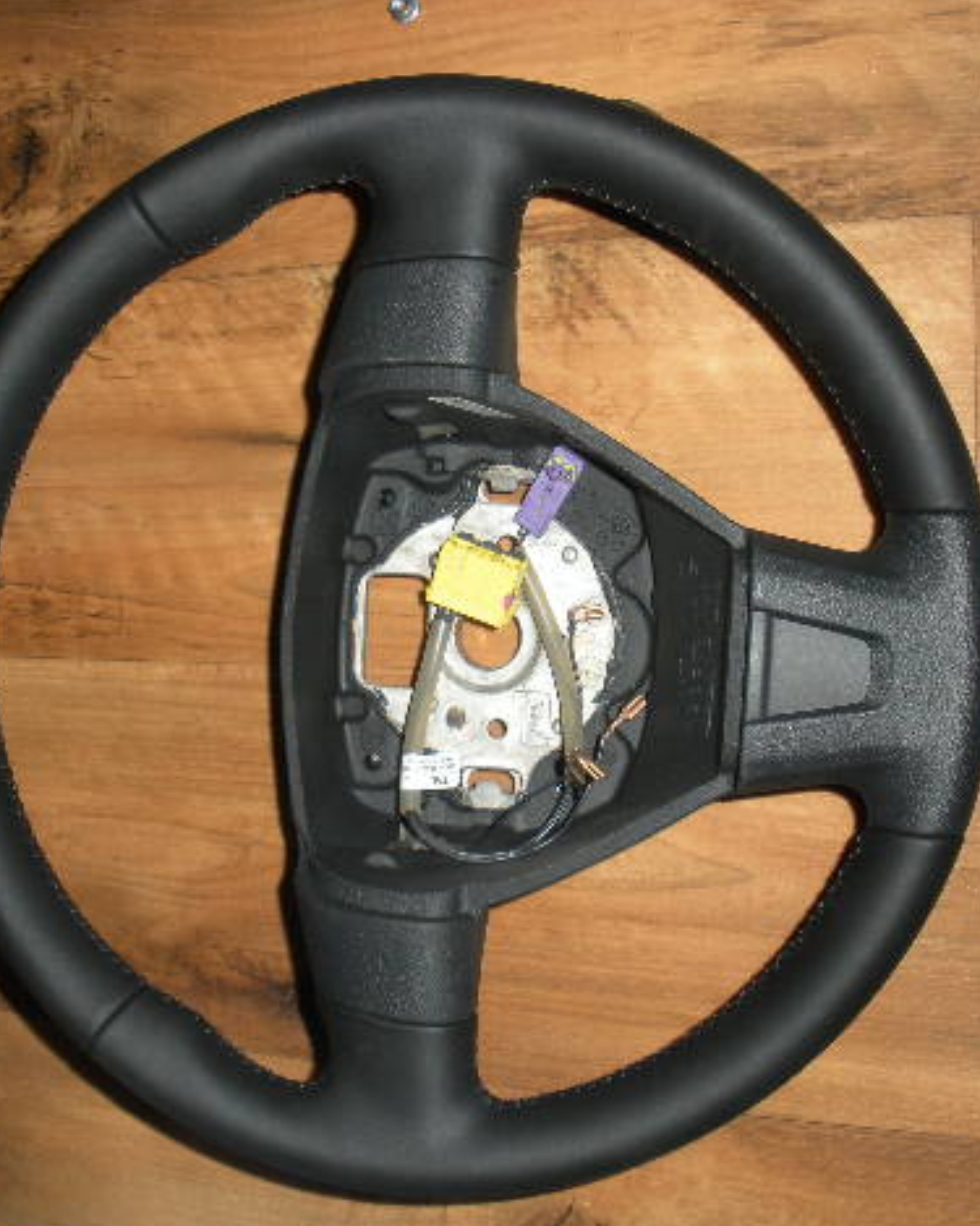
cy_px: 617
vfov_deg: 38.8
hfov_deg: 31.4
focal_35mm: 48
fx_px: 1741
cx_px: 510
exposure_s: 1/60
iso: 73
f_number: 3.5
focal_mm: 6.3
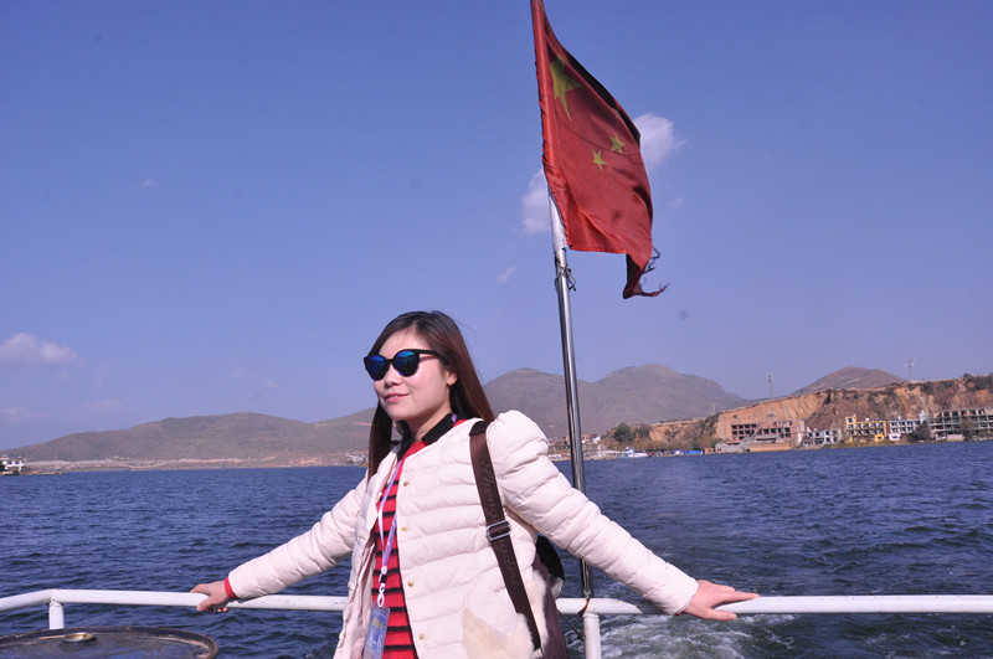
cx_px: 496
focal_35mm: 27
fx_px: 744
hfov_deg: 67.5
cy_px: 330
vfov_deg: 47.8
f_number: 16
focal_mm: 18
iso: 320
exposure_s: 1/400
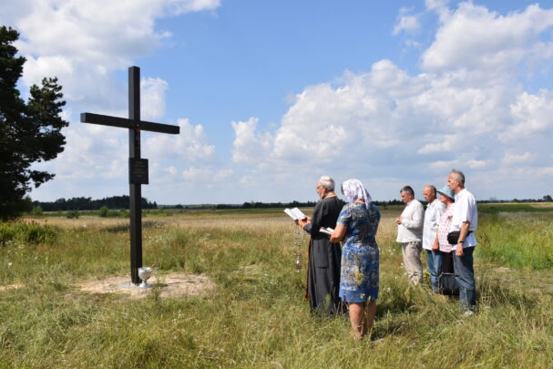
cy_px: 189
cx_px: 284
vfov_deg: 38.9
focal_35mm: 34
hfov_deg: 55.8
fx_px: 522
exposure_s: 1/400
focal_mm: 22
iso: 200
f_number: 10
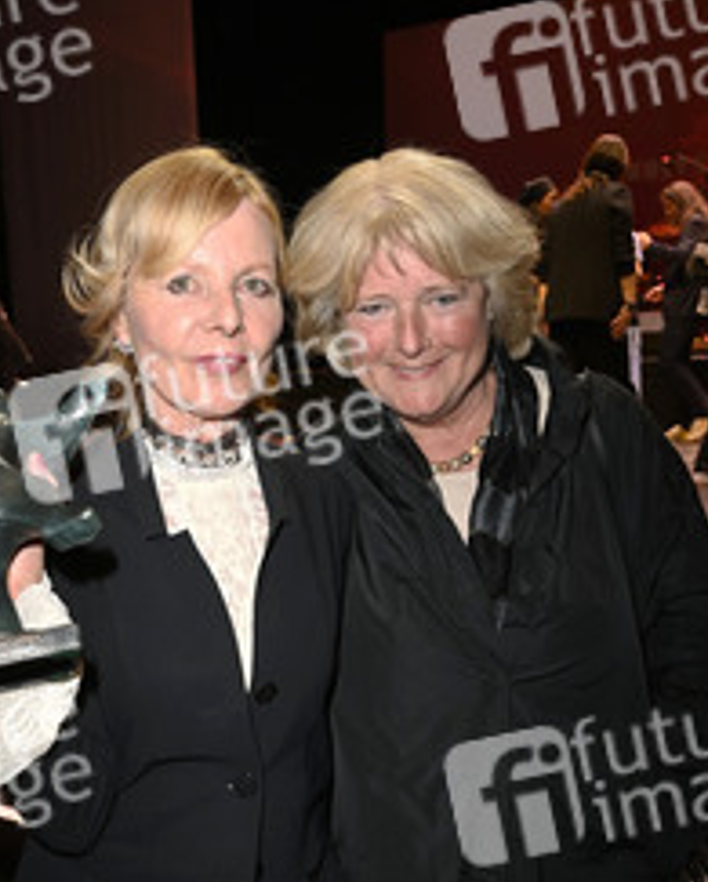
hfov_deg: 40.1
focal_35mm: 37
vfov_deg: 48.1
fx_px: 967
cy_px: 599
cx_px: 301
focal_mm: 24
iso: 1250
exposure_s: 1/60
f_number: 5.6
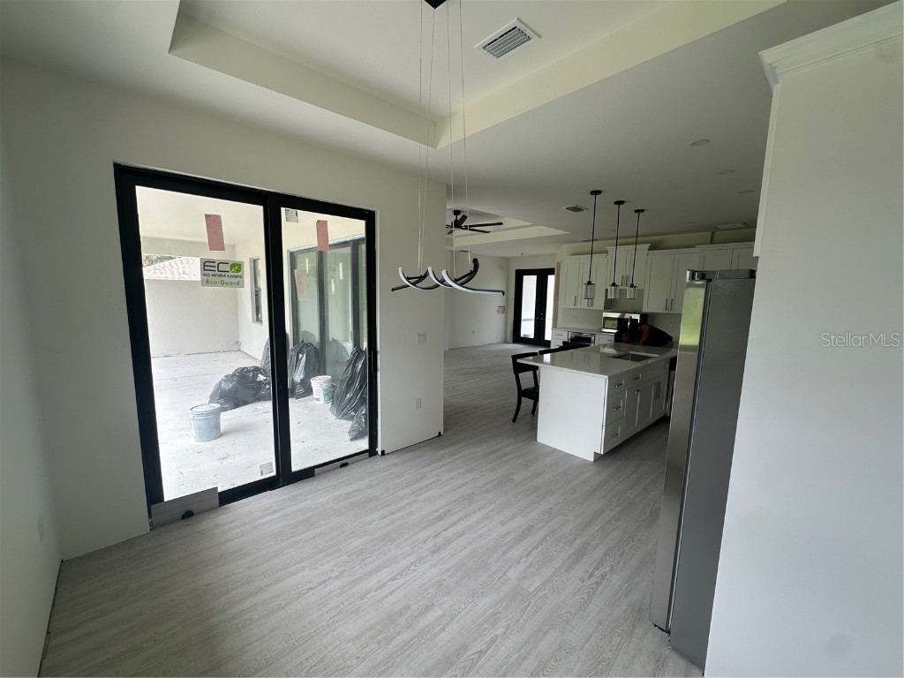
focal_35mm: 14
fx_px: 366
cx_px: 452
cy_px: 339
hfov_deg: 102.1
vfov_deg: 85.7
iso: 50
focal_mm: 2.22
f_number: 2.2
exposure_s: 1/99
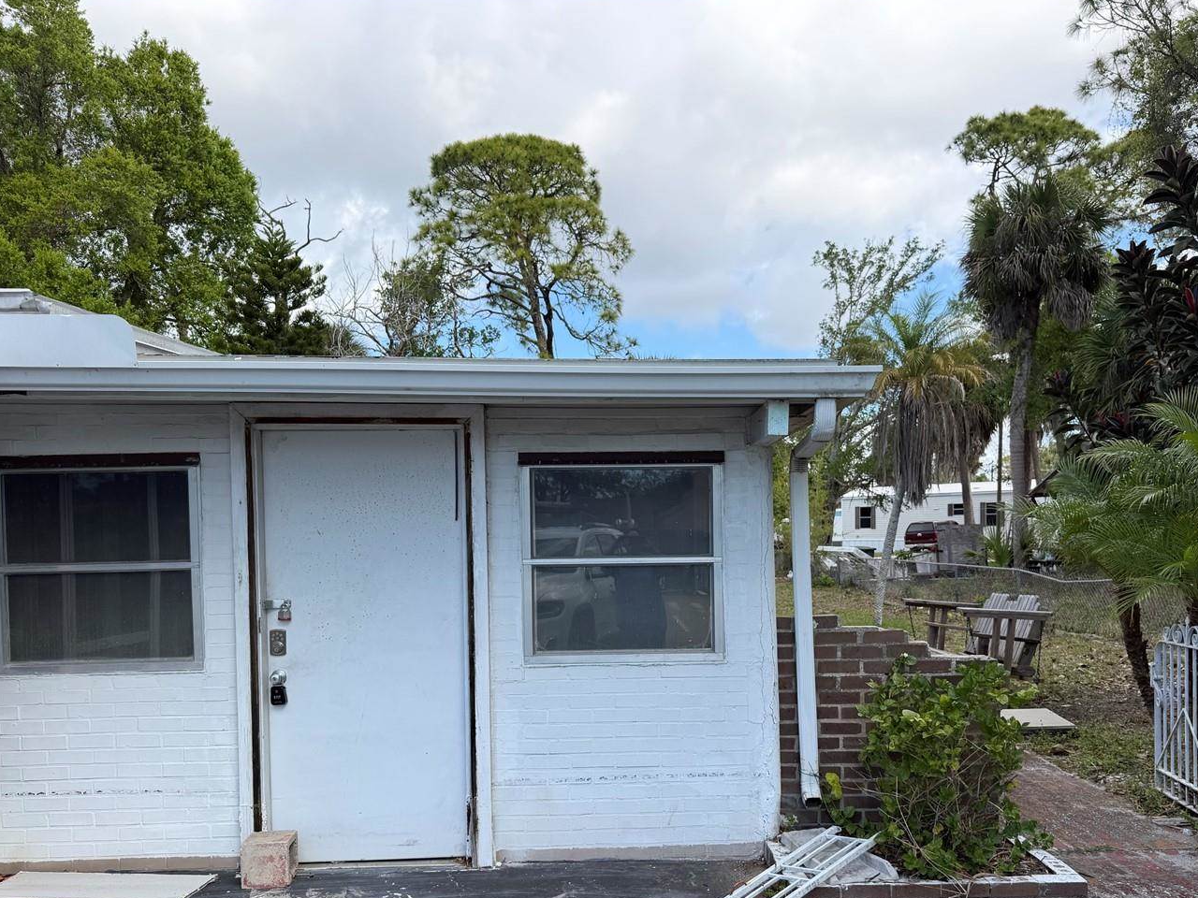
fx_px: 1038
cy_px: 552
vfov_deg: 46.5
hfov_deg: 59.9
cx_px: 655
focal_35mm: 30
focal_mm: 6.76
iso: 80
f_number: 1.78
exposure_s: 1/2525
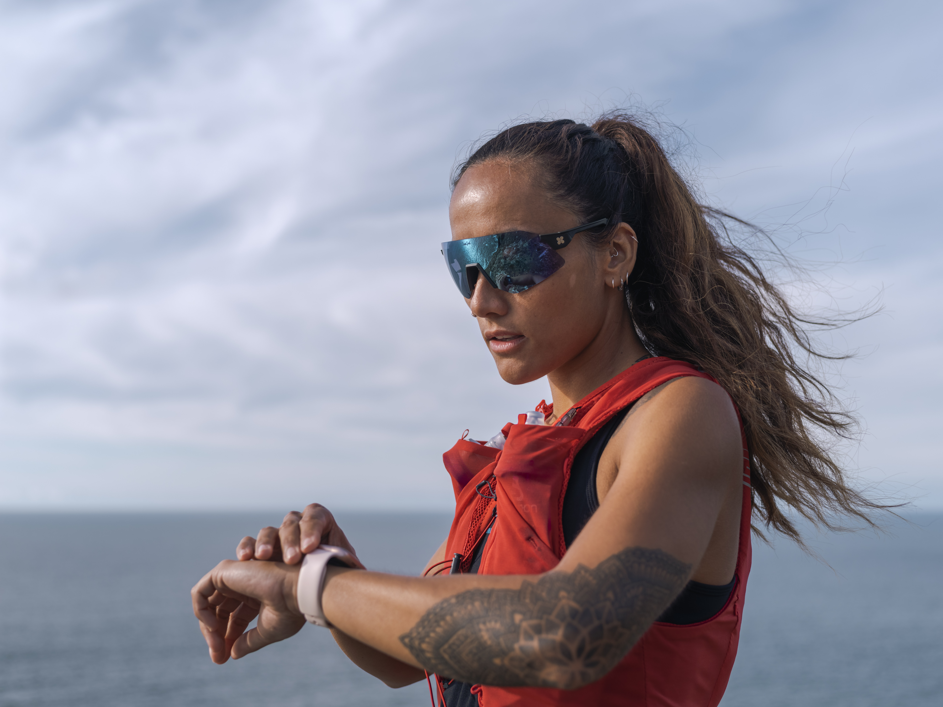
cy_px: 354
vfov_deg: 33.6
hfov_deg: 43.9
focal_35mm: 43
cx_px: 472
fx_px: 1171
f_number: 4.5
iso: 100
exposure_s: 1/1000
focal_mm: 55
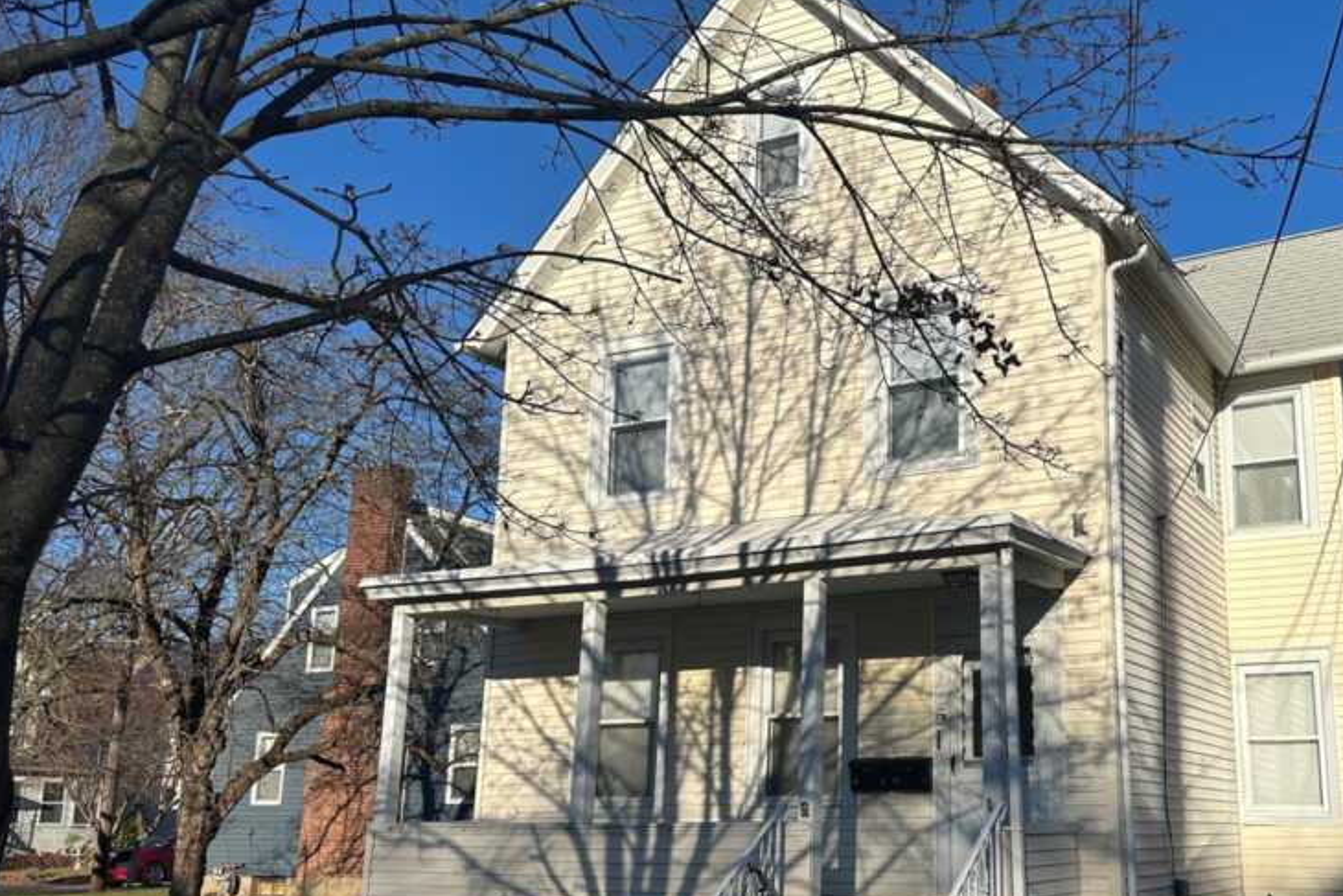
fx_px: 1306
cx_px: 892
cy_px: 539
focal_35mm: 35
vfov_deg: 37.7
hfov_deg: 53.4
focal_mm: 6.86
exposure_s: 1/7576
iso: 80
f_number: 1.78
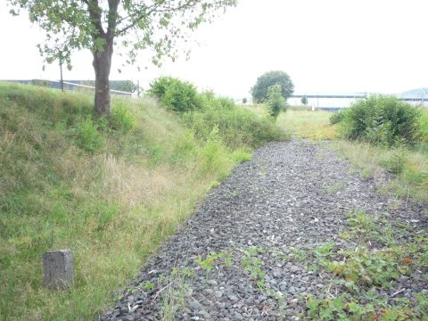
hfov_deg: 56.8
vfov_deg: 44.2
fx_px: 396
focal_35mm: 32
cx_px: 214
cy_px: 160
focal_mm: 5.2
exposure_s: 1/100
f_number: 4
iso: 100
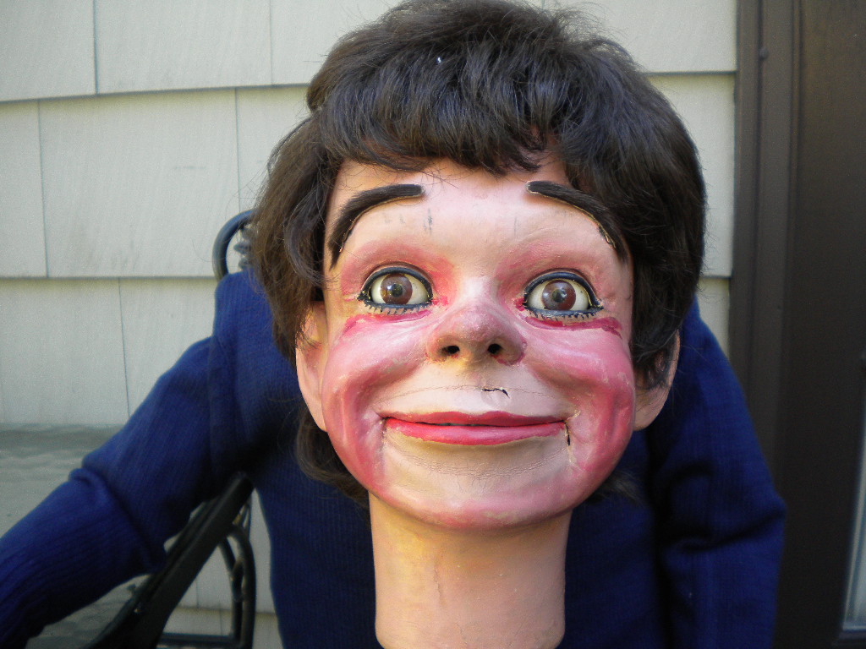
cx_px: 433
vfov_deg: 40.7
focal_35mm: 35
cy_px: 324
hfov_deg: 52.6
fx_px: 876
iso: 164
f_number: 3.1
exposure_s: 1/53.3
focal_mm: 6.3
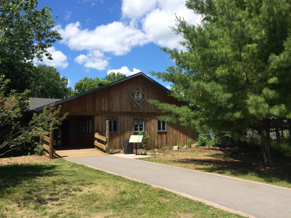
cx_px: 146
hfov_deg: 61.7
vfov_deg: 48.2
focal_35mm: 29
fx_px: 244
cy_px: 109
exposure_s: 1/2053
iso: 32
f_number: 2.2
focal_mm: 4.15
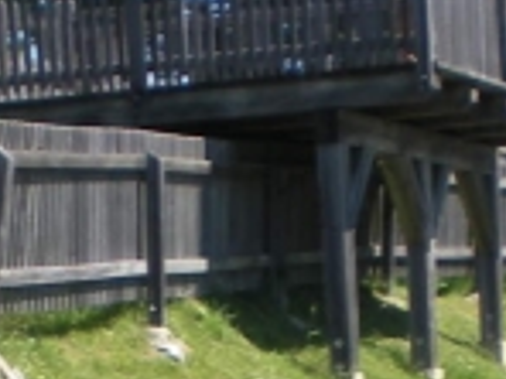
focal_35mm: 205
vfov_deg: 6.9
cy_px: 912
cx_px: 304
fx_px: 2997
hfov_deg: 9.6
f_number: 4.6
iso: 64
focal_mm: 6.3
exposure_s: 1/284
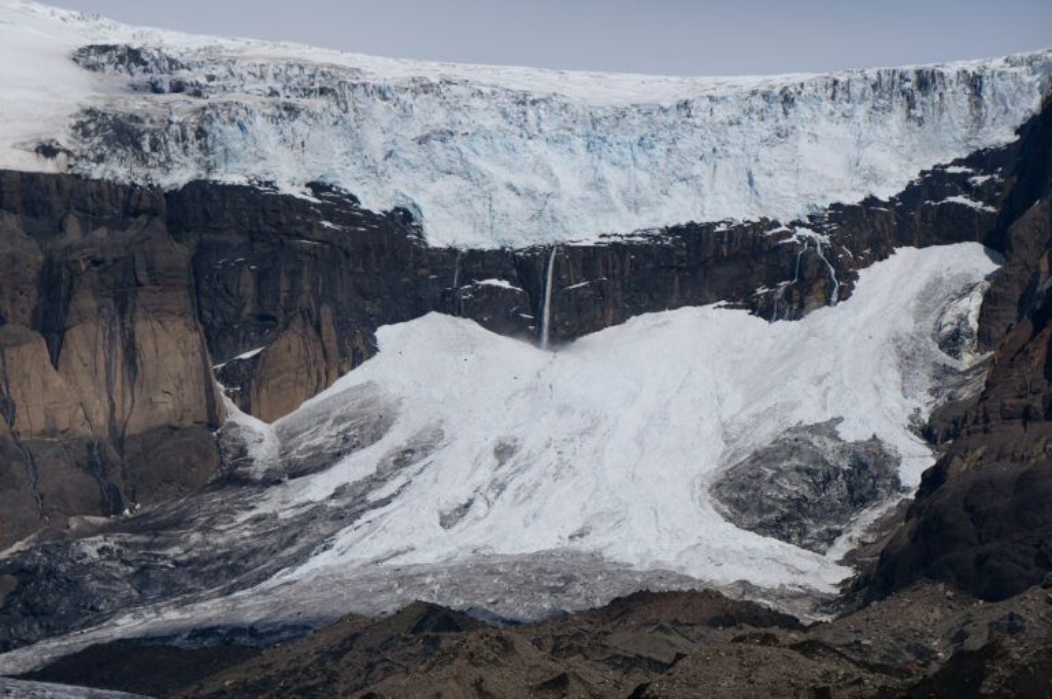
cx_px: 526
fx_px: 5472
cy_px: 350
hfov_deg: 11.0
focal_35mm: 188
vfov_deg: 7.3
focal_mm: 125
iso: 100
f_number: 9
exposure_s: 1/1600
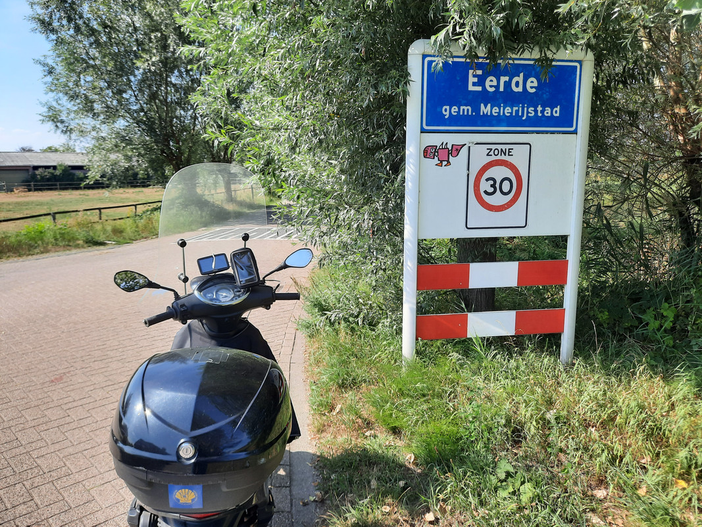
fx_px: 507
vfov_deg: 54.9
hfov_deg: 69.4
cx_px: 351
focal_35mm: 25
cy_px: 264
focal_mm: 4.6
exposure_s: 1/426
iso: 32
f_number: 2
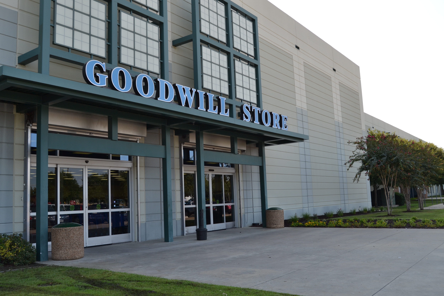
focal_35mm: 33
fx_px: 407
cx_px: 222
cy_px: 148
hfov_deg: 57.2
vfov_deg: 40.0
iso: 100
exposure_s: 1/200
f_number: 6.3
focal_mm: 22
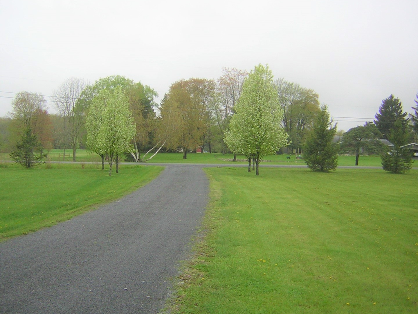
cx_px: 214
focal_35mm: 40
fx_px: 483
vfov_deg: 36.0
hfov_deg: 46.8
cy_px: 156
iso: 50
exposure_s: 1/458
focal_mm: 4.7
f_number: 2.6
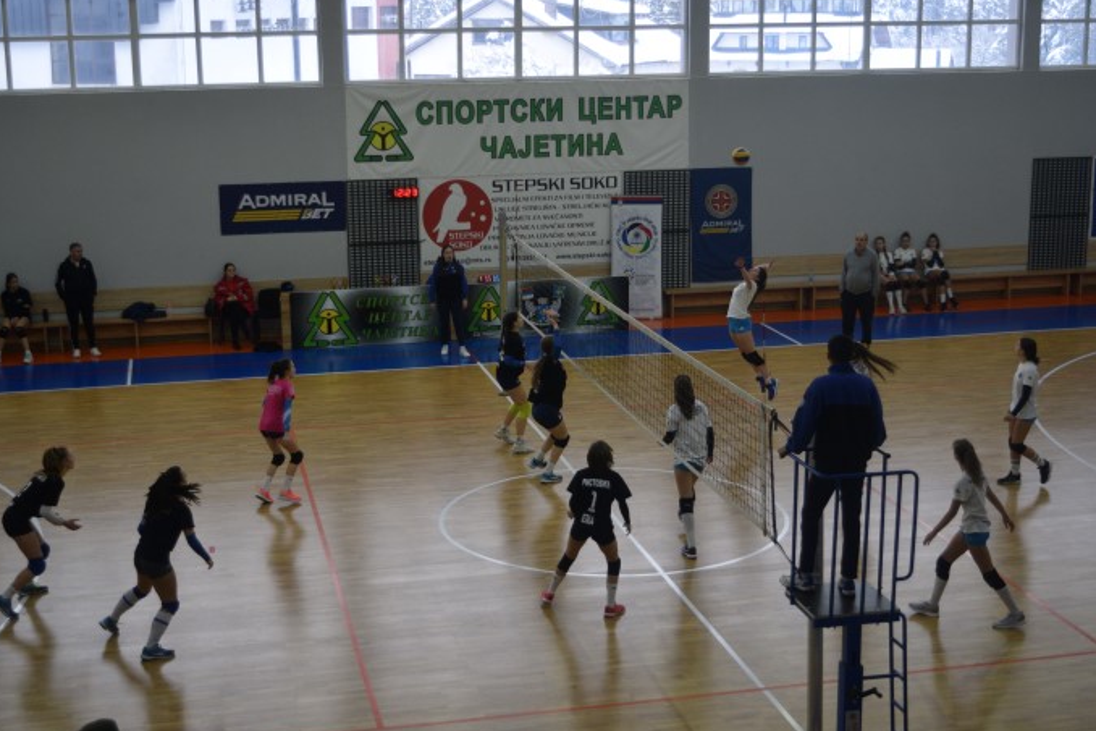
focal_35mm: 51
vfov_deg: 26.5
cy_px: 353
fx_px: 1553
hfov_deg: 38.9
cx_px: 545
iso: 640
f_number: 4.5
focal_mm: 32
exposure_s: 1/1000
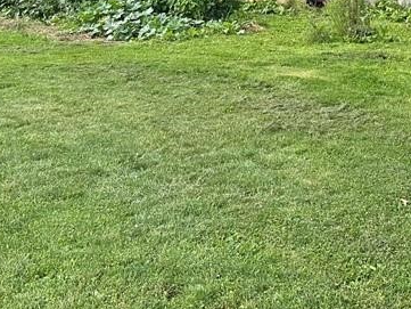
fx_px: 808
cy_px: -70
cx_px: 350
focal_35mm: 68
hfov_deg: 27.8
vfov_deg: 20.2
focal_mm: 6.86
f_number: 1.78
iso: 80
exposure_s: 1/1241
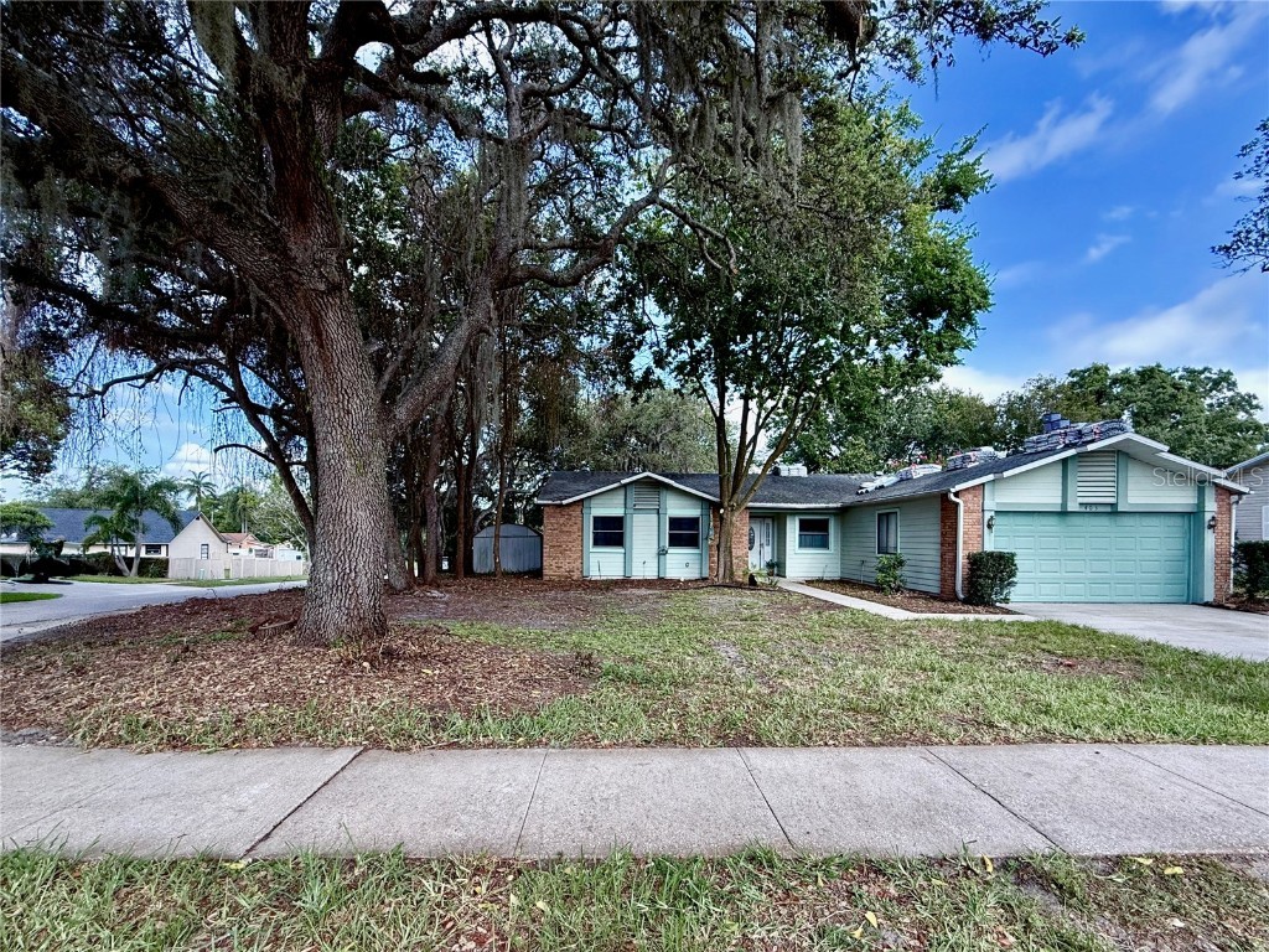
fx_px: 513
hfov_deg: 102.1
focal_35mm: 14
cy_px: 476
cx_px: 634
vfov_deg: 85.7
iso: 64
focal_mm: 2.22
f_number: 2.2
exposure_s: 1/421
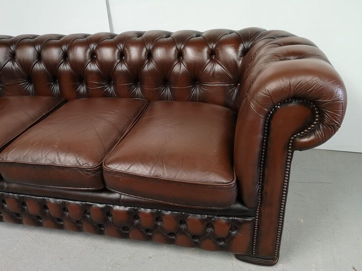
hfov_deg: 65.3
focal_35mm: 27
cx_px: 181
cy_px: 136
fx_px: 282
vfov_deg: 51.4
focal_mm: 5.58
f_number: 1.8
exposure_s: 1/40
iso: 160
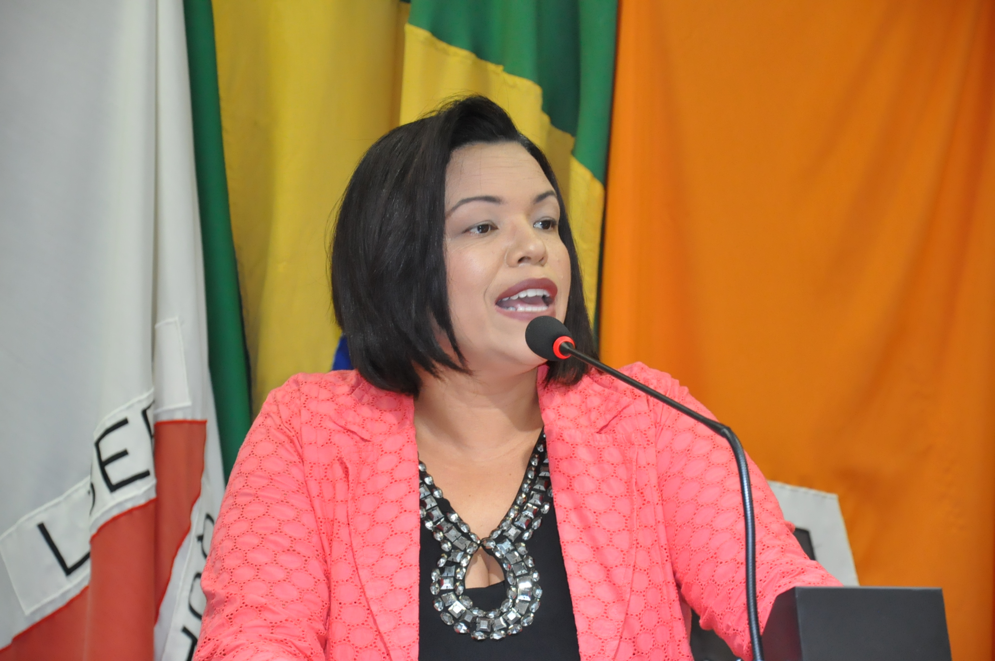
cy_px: 330
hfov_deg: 14.9
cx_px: 498
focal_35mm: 138
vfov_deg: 9.9
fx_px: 3809
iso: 2000
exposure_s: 1/80
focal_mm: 92
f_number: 5.6
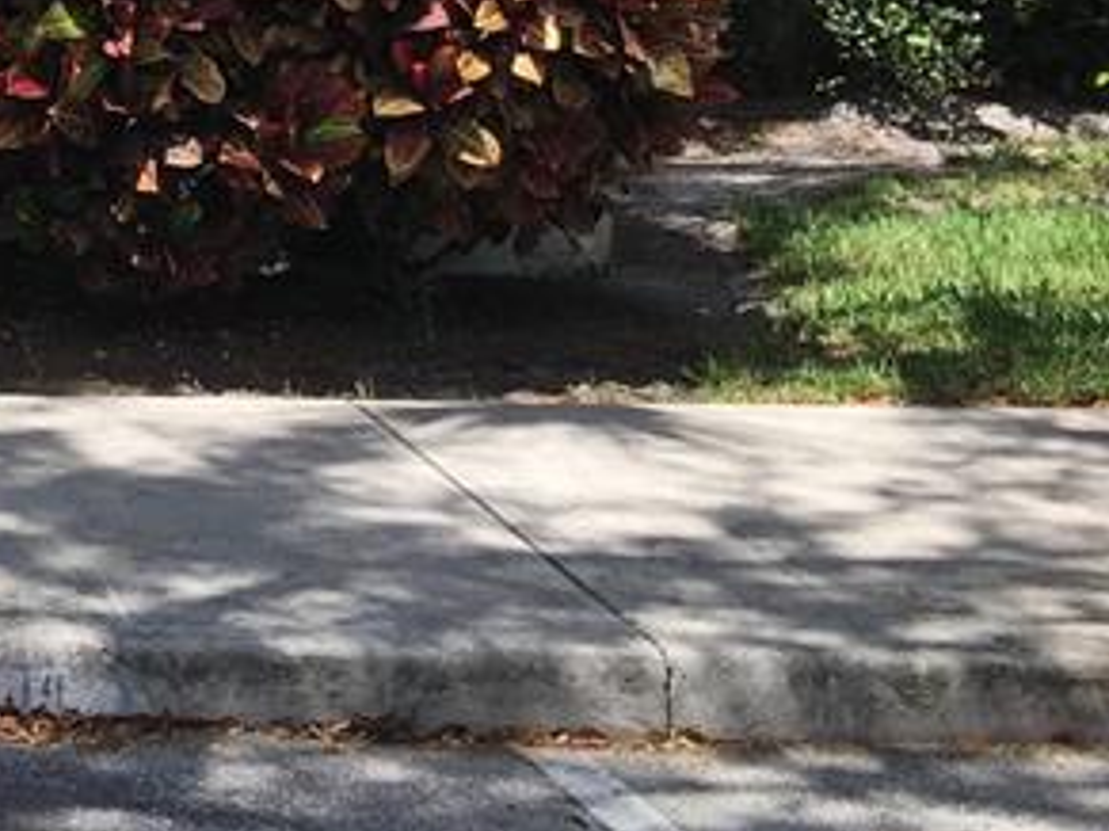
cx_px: -777
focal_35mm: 102
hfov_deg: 16.6
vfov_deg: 13.8
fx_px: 3266
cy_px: -324
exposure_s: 1/630
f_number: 2.2
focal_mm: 4.15
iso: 25
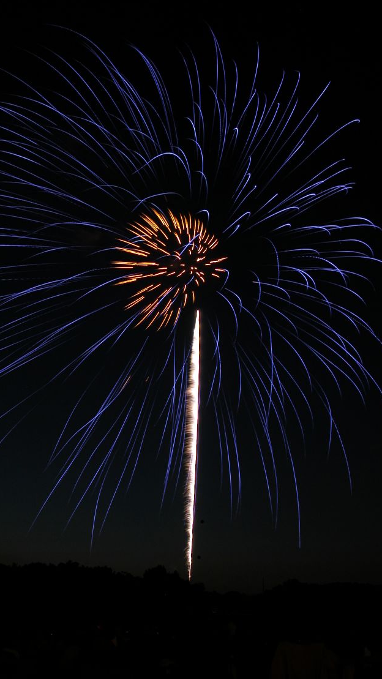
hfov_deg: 26.9
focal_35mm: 44
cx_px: 115
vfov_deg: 46.3
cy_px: 297
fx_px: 792
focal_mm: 8.9
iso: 100
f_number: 7.1
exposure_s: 4
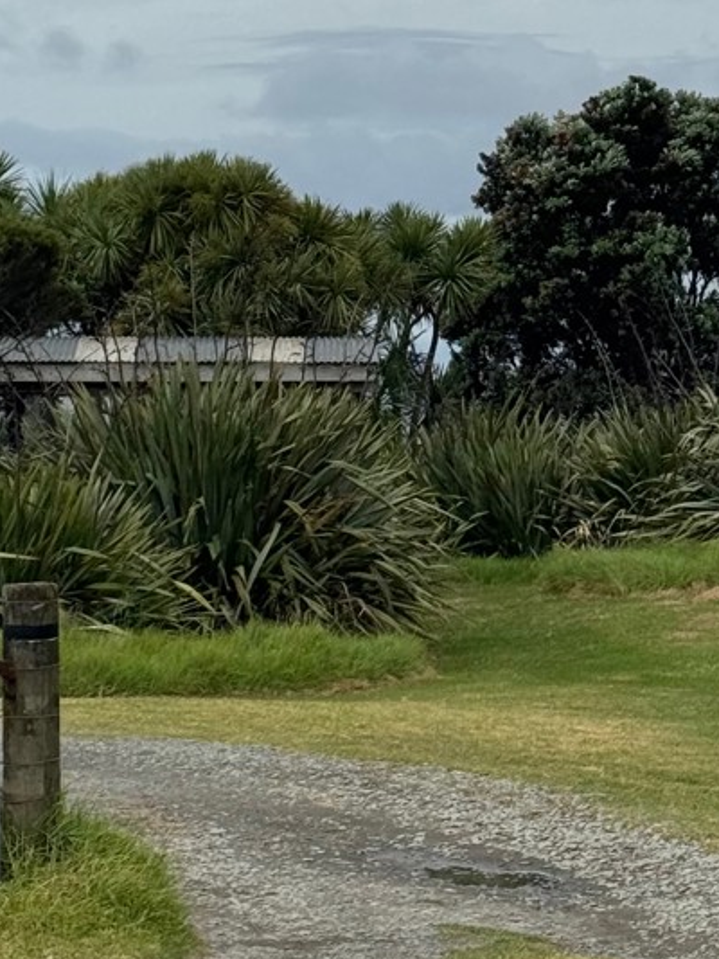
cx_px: 440
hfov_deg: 10.3
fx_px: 3986
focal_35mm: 144
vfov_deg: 13.6
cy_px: 81
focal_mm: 6.76
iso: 80
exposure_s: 1/10526
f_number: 1.78
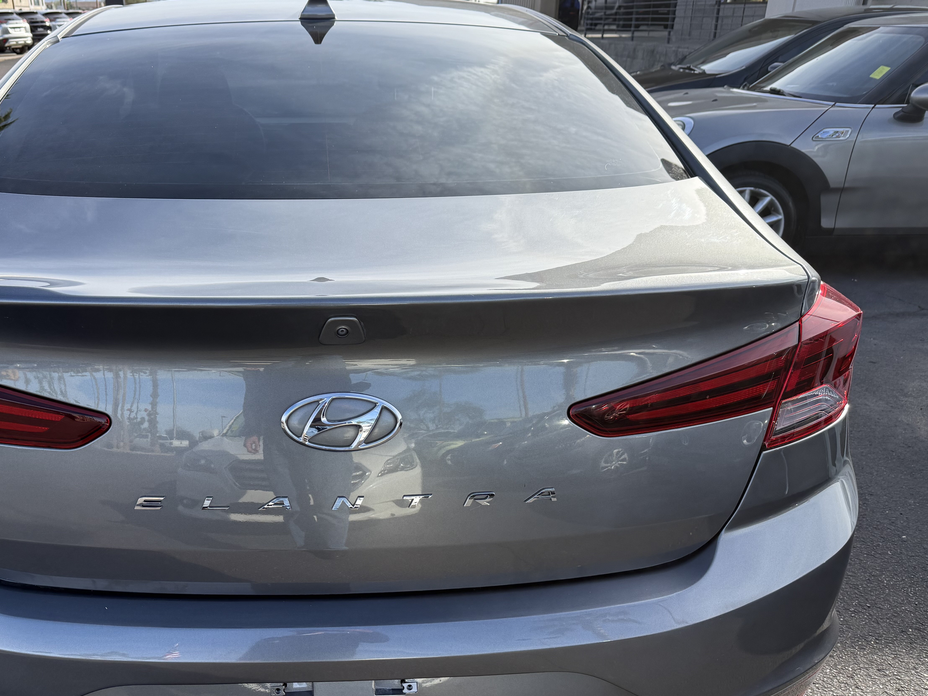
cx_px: 330
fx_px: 831
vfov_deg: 45.2
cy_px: 416
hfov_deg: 57.4
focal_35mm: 31
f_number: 1.78
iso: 100
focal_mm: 6.76
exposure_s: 1/1812
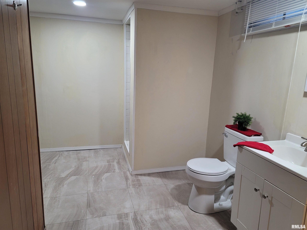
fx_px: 222
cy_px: 115
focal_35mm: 25
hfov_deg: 69.4
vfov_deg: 54.9
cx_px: 154
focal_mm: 7
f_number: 1.8
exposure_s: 1/60
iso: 200
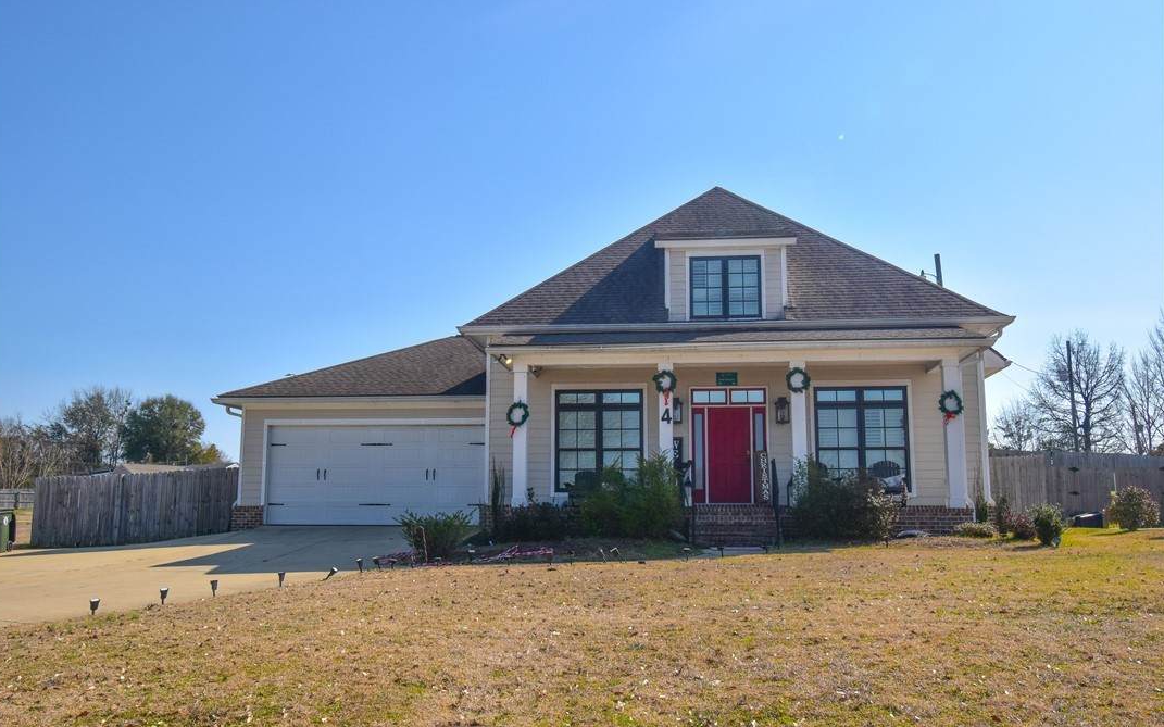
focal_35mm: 31
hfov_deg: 61.2
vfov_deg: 40.6
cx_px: 575
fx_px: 983
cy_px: 374
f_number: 11
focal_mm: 20
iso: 400
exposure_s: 1/500
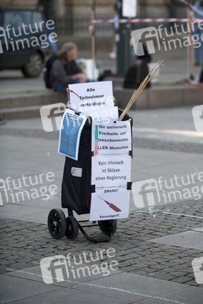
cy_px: 152
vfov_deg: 17.6
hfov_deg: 11.8
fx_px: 980
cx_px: 102
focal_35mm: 116
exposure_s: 1/1250
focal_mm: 116
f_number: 3.2
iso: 320
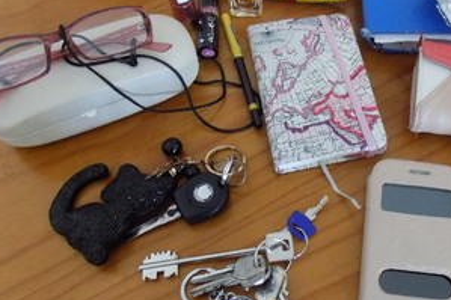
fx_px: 501
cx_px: 329
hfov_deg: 47.0
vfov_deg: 33.3
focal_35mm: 40
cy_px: 168
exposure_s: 1/10
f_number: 3.1
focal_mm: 4
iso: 400
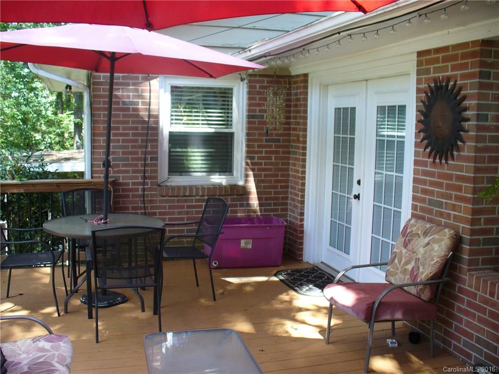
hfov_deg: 50.1
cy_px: 187
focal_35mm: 37
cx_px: 250
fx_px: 533
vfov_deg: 38.7
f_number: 2.8
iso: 80
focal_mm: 6.1
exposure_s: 1/60
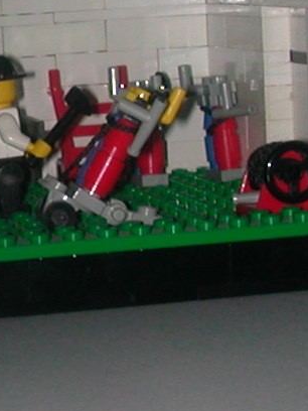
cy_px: 175
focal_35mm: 145
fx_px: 1720
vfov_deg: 13.6
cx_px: -173
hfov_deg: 9.9
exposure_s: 1/59.9
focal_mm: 5.6
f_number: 4.5
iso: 100
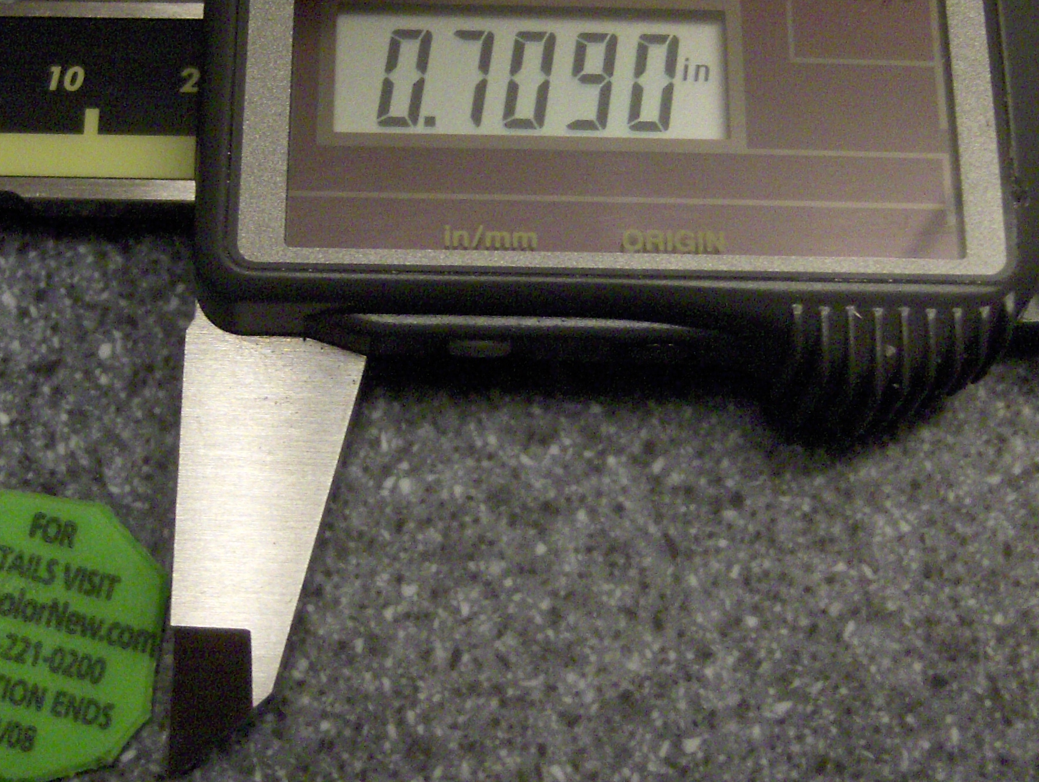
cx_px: 348
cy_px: 276
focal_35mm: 65
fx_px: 1953
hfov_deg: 29.6
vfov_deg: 22.6
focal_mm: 7.5
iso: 419
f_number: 2.8
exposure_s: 1/34.6
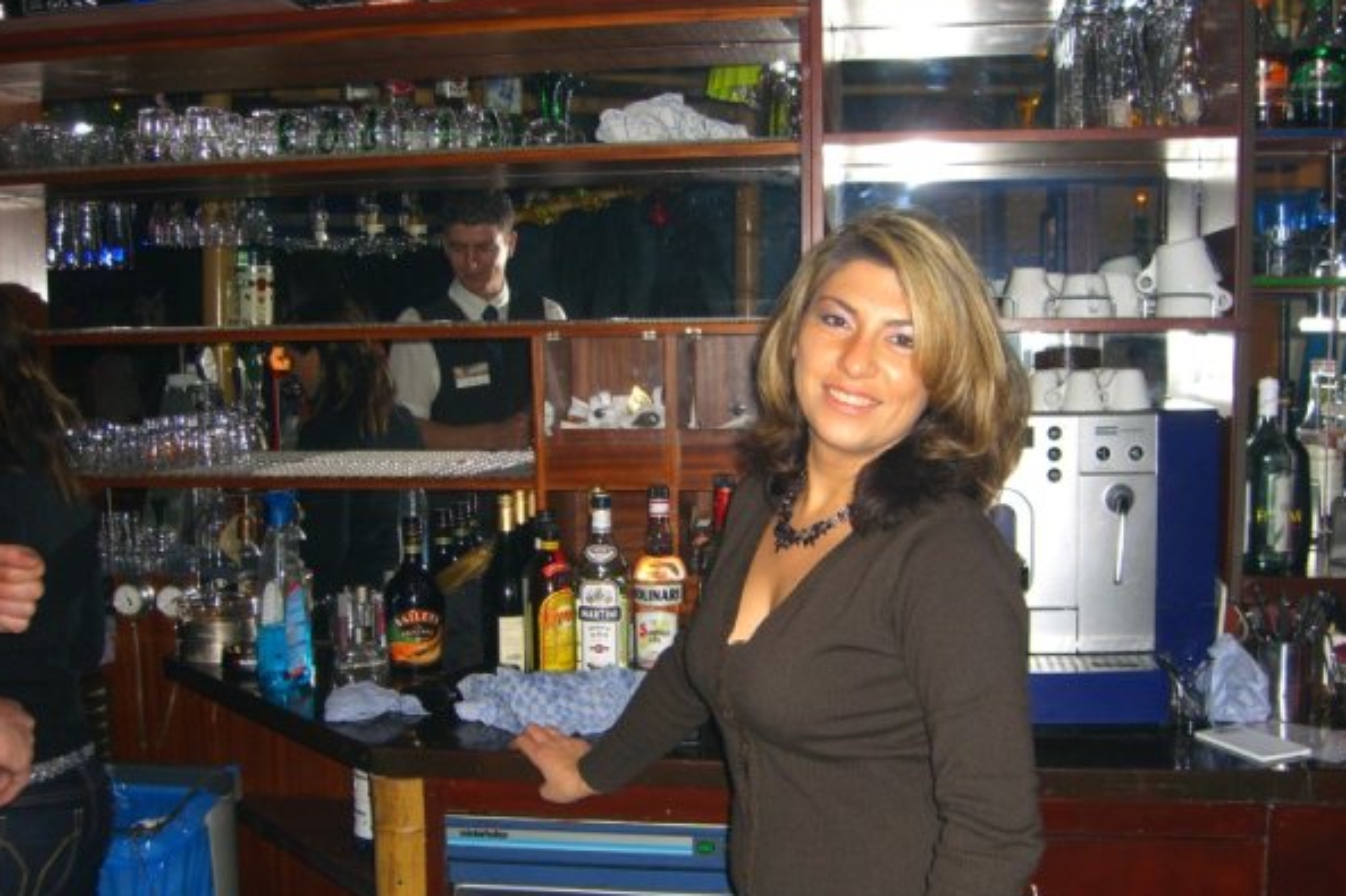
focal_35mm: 40
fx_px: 1495
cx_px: 674
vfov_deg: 33.4
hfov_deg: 48.5
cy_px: 490
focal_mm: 7.9
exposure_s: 1/60
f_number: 2.8
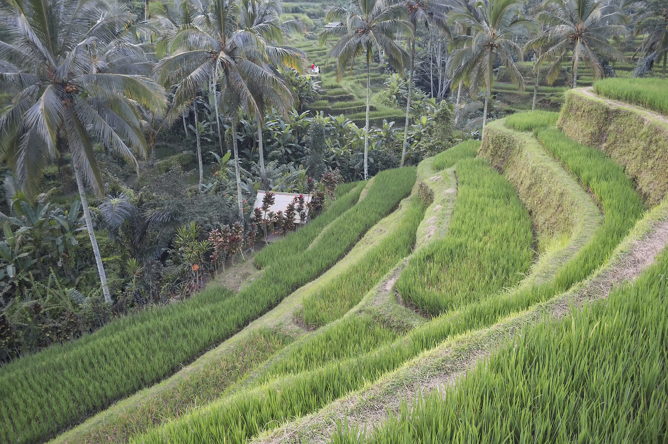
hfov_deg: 67.4
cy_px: 222
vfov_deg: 47.8
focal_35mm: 27
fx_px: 500
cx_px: 334
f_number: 4
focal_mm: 18
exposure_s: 1/60
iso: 400
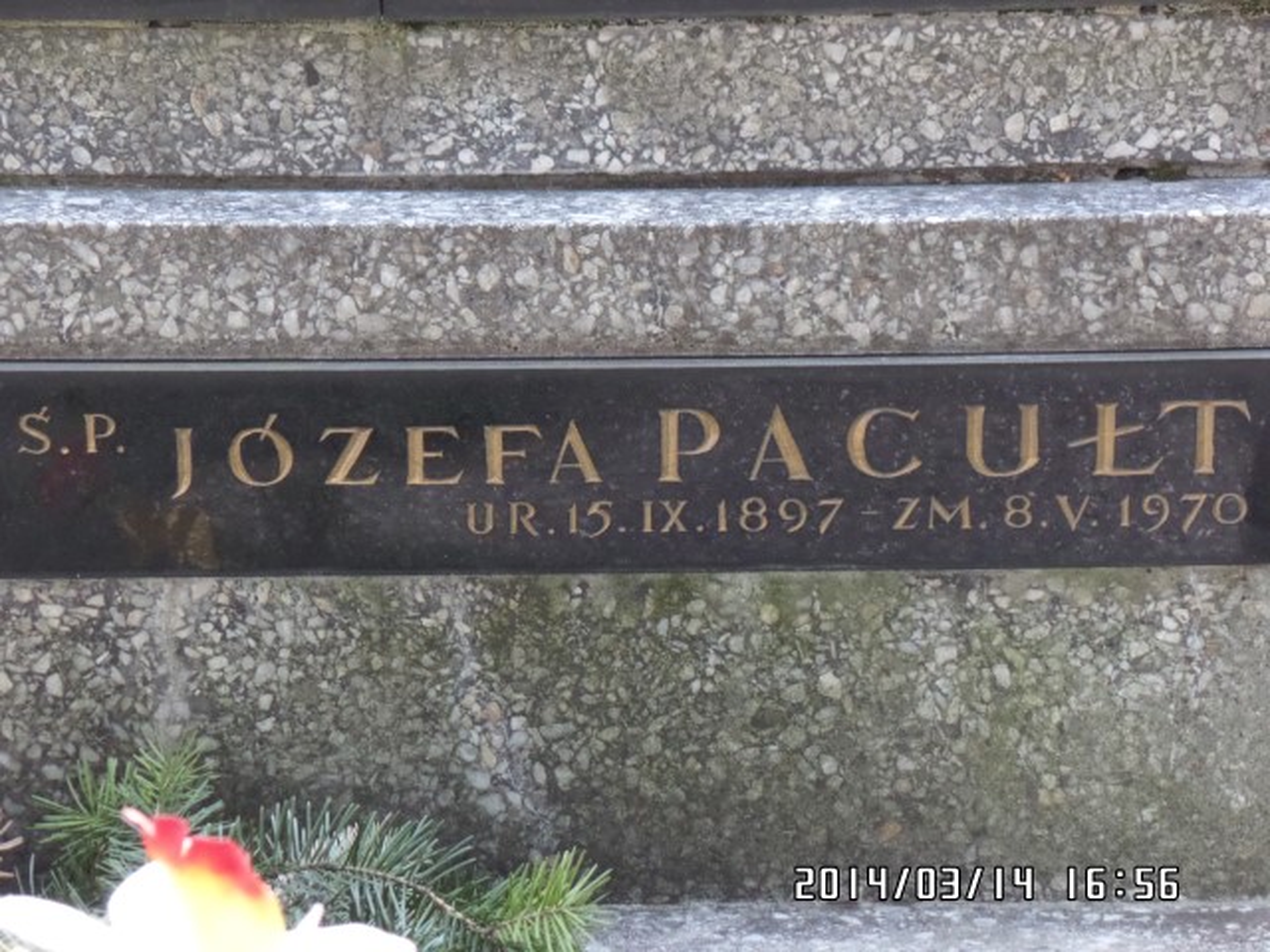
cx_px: 635
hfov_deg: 14.0
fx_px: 5173
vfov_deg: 10.5
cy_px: 476
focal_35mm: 141
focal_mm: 25.2
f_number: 4.2
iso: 800
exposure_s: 1/30
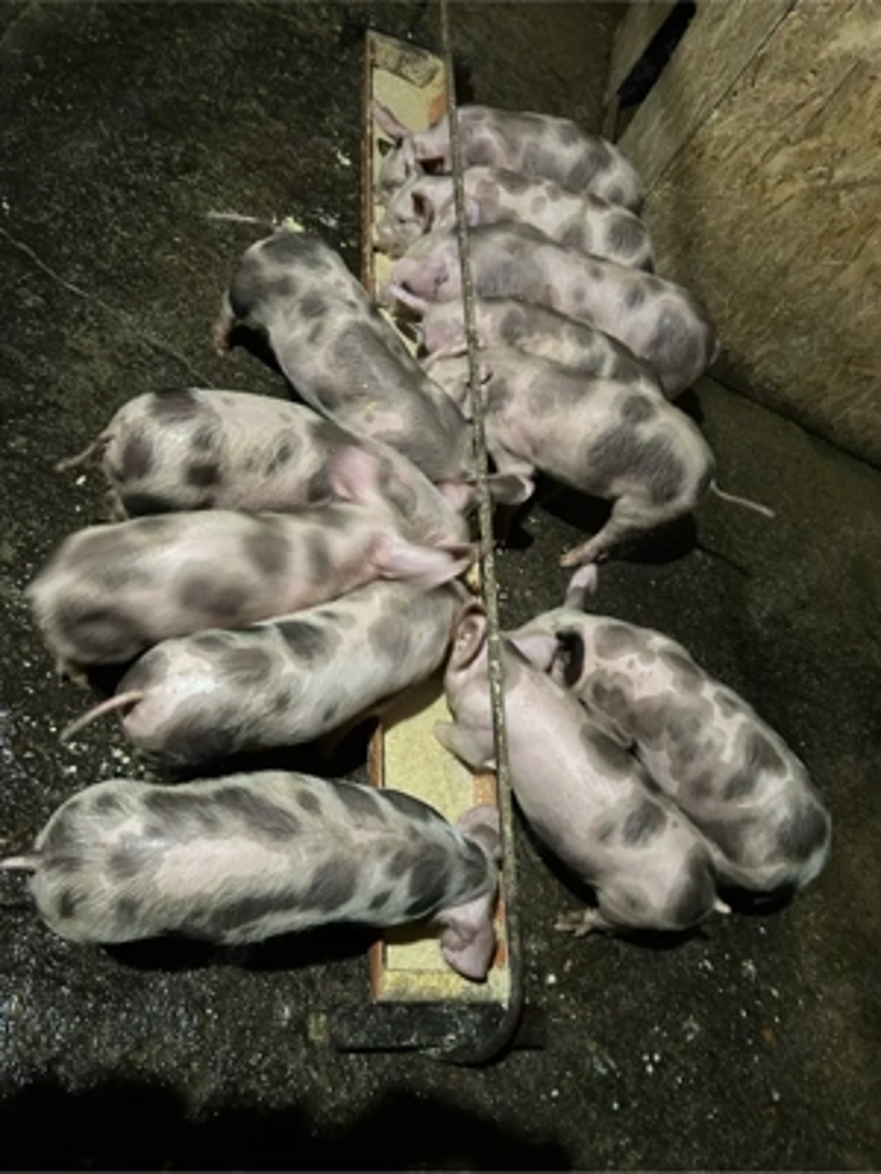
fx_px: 882
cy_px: 587
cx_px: 440
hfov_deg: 53.1
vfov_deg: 67.3
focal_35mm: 26
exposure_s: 1/31
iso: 640
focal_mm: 5.7
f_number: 1.5
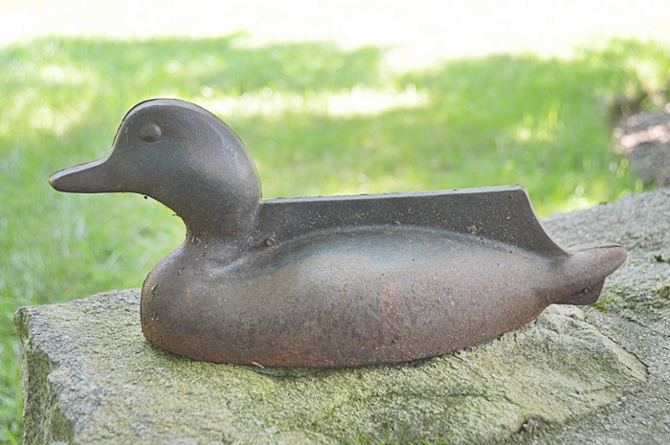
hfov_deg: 38.9
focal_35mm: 51
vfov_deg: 26.4
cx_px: 335
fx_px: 948
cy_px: 222
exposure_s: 1/80
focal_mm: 34
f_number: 5
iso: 400
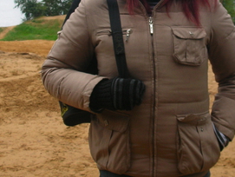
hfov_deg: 27.2
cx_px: 162
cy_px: 39
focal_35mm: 71
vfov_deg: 20.6
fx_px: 483
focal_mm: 5.8
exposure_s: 1/74.8
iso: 50
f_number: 3
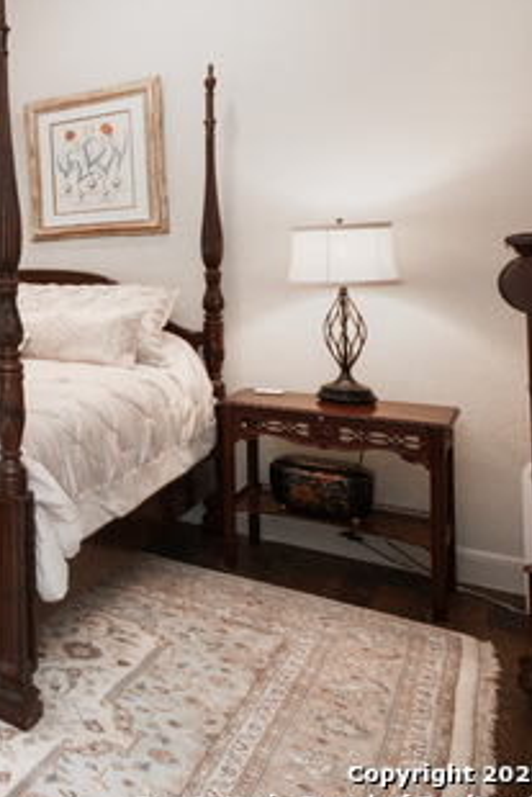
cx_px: -270
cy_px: 271
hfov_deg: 28.0
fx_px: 686
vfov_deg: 59.0
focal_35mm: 31
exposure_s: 1/4
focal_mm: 10
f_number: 10
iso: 400
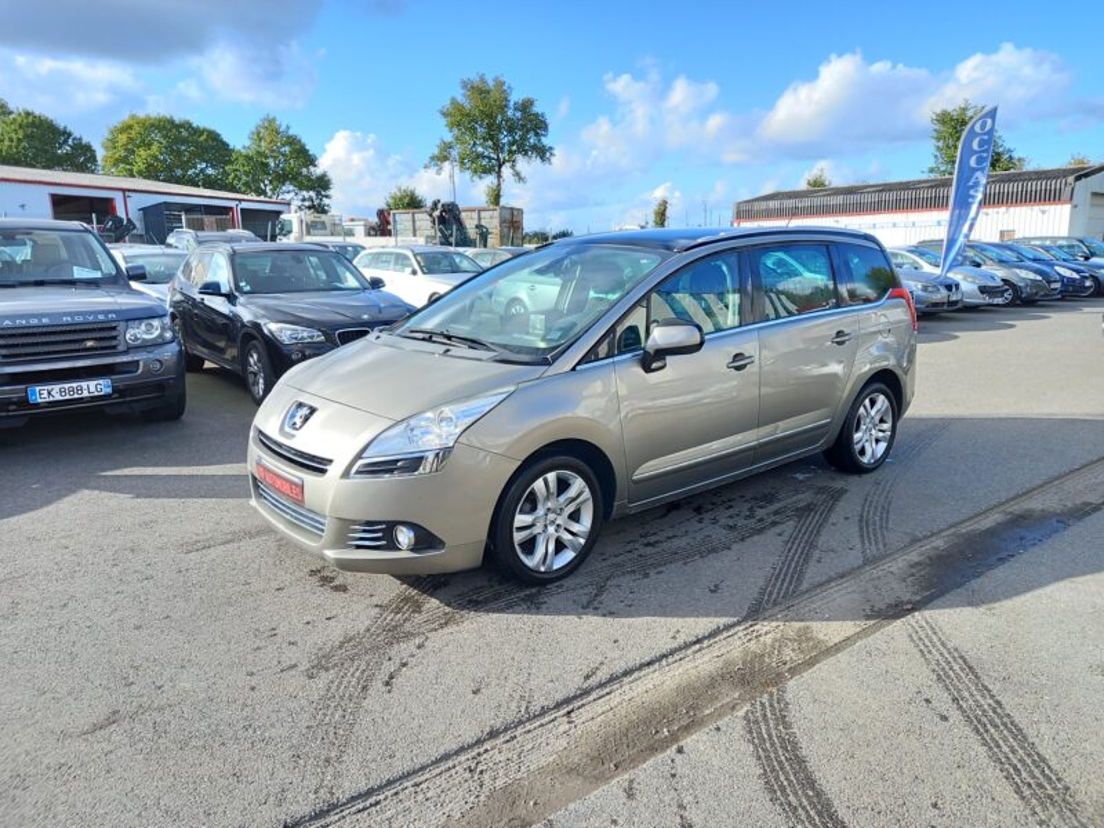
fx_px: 797
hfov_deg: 69.4
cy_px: 414
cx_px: 552
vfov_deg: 54.9
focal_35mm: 25
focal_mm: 4.6
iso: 25
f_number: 2
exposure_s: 1/142
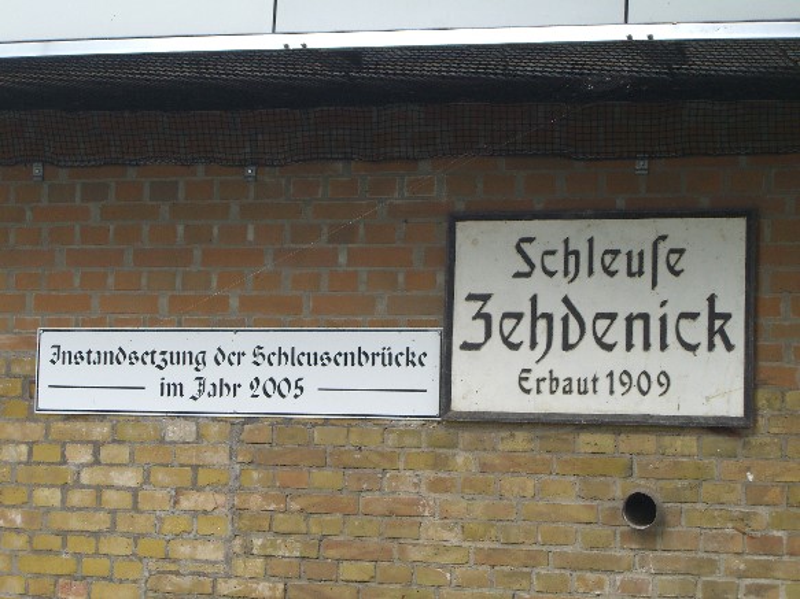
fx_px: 1848
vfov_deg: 18.4
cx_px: 400
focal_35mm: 80
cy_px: 300
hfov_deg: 24.4
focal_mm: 16.6
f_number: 4.4
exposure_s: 1/80
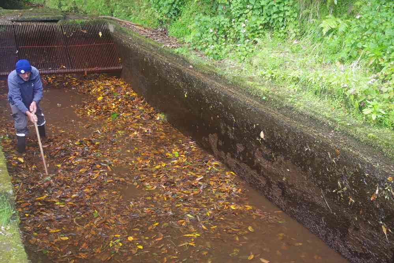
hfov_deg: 40.0
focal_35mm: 50
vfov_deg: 27.3
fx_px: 542
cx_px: 197
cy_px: 132
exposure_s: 1/60
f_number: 6.3
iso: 1600
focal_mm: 33
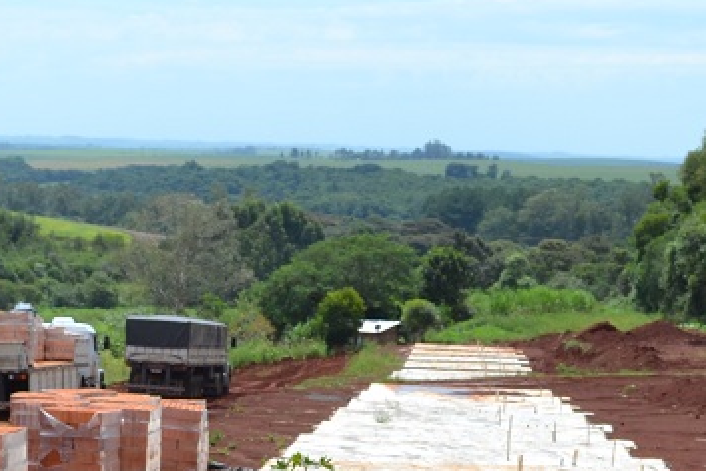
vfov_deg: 11.0
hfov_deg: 16.7
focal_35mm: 122
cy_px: 625
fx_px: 2392
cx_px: 213
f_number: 8
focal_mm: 24
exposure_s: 1/250
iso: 100
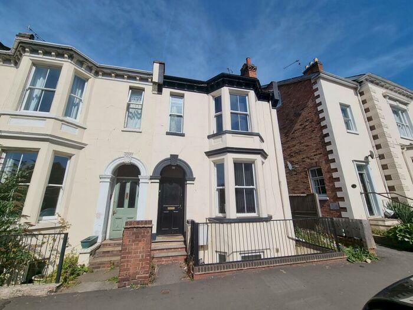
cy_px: 155
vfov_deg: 89.9
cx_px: 206
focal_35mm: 13
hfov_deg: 106.2
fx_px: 155
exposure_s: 1/3760
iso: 50
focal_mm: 2.2
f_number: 2.2
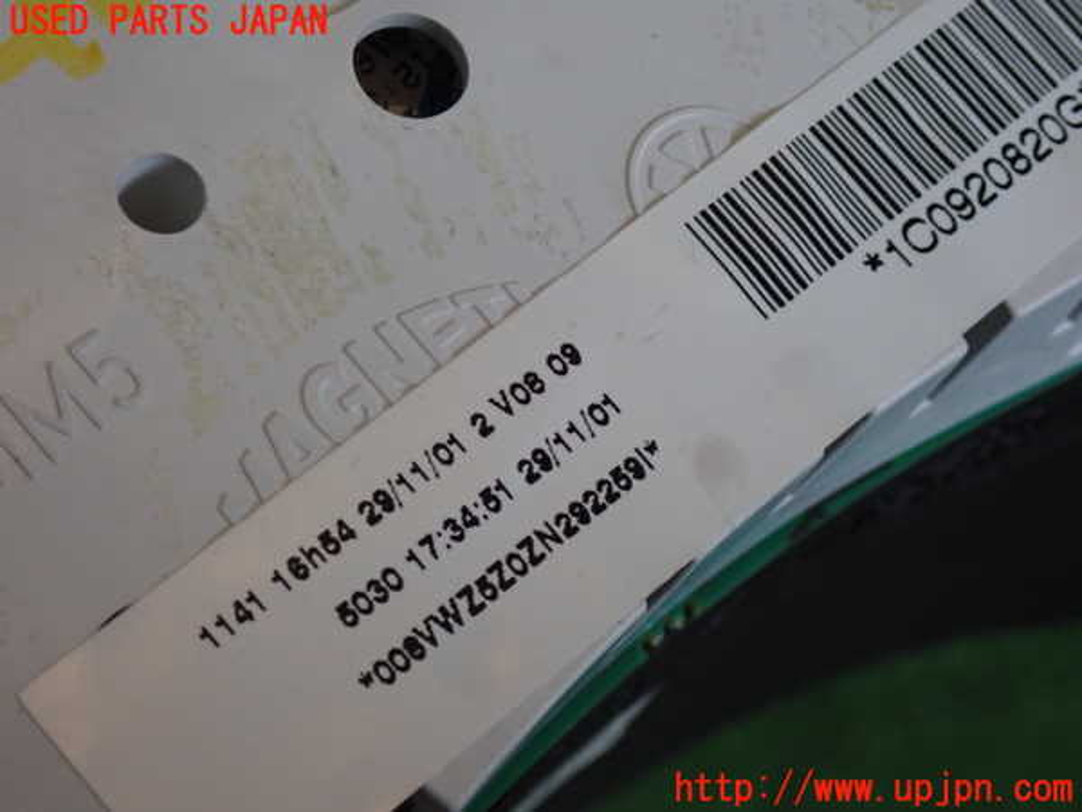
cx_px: 541
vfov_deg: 14.8
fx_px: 3126
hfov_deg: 19.6
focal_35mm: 100
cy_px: 406
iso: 400
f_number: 4.9
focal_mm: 18
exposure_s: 1/100
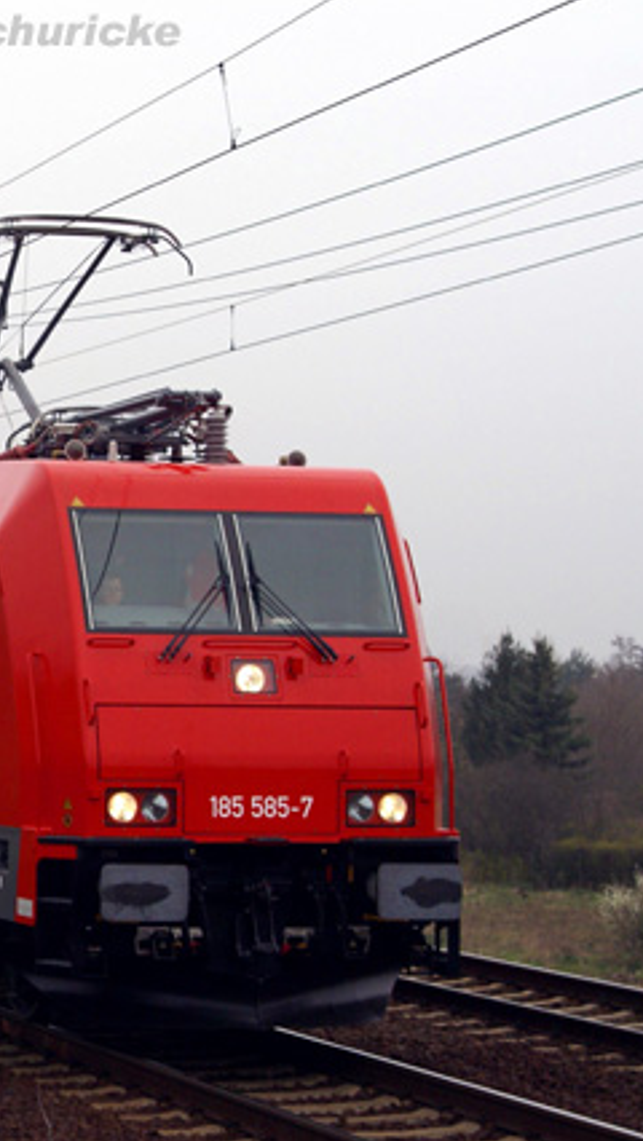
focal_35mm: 107
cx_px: -197
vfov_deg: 20.0
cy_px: 568
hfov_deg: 11.1
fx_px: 3233
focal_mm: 45
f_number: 4.5
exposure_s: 1/800
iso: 400
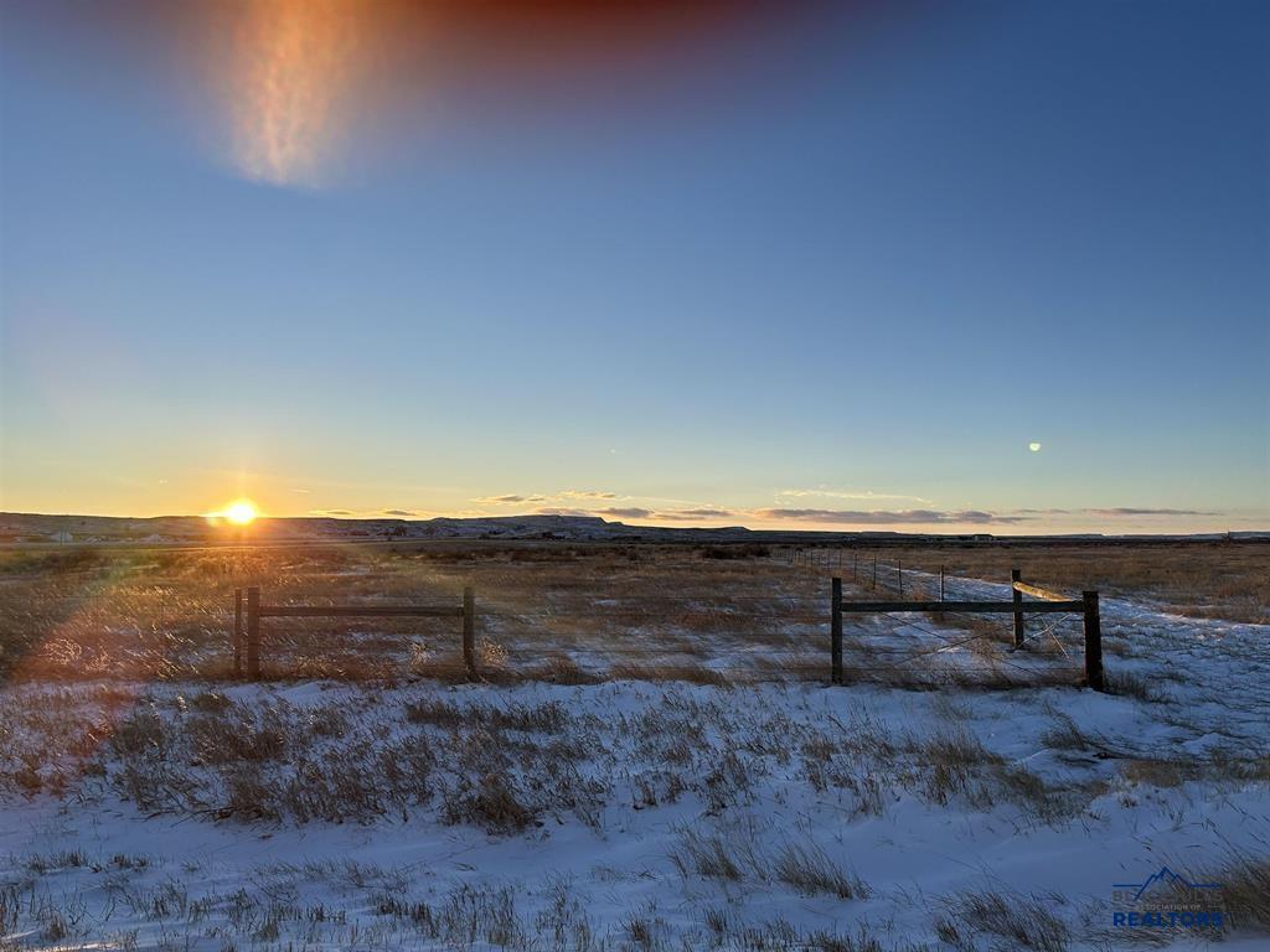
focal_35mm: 24
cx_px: 635
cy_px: 476
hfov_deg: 71.6
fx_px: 881
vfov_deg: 56.8
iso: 80
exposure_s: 1/2967
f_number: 1.78
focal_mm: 6.86
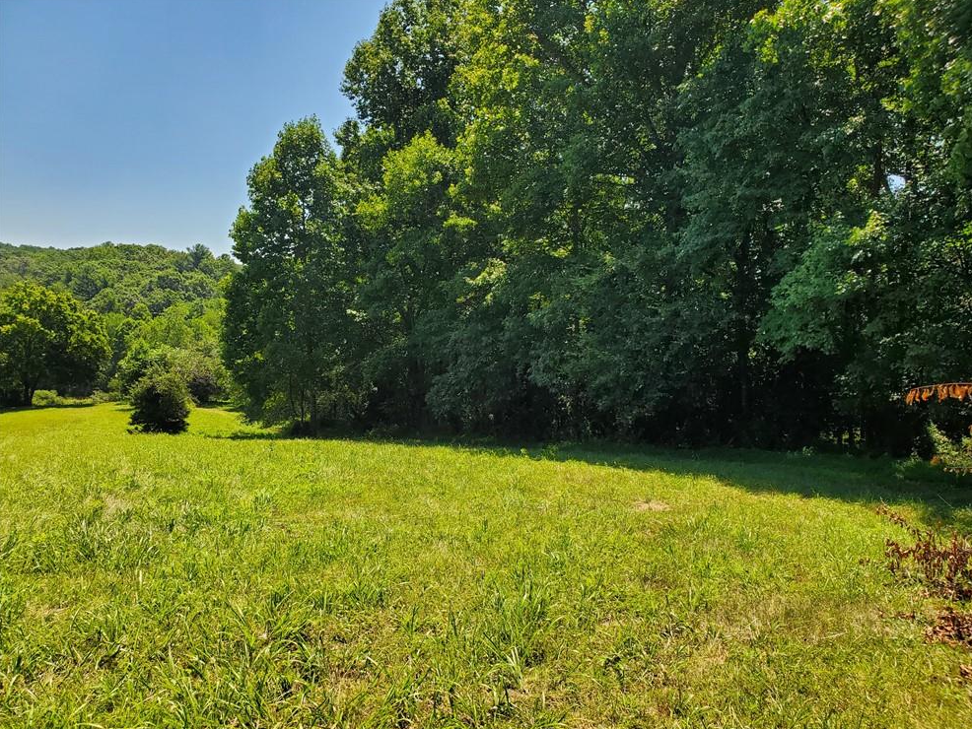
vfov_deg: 51.4
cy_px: 373
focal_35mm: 27
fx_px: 758
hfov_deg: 65.3
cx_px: 503
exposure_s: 1/1002
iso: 50
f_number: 2.4
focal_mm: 4.3
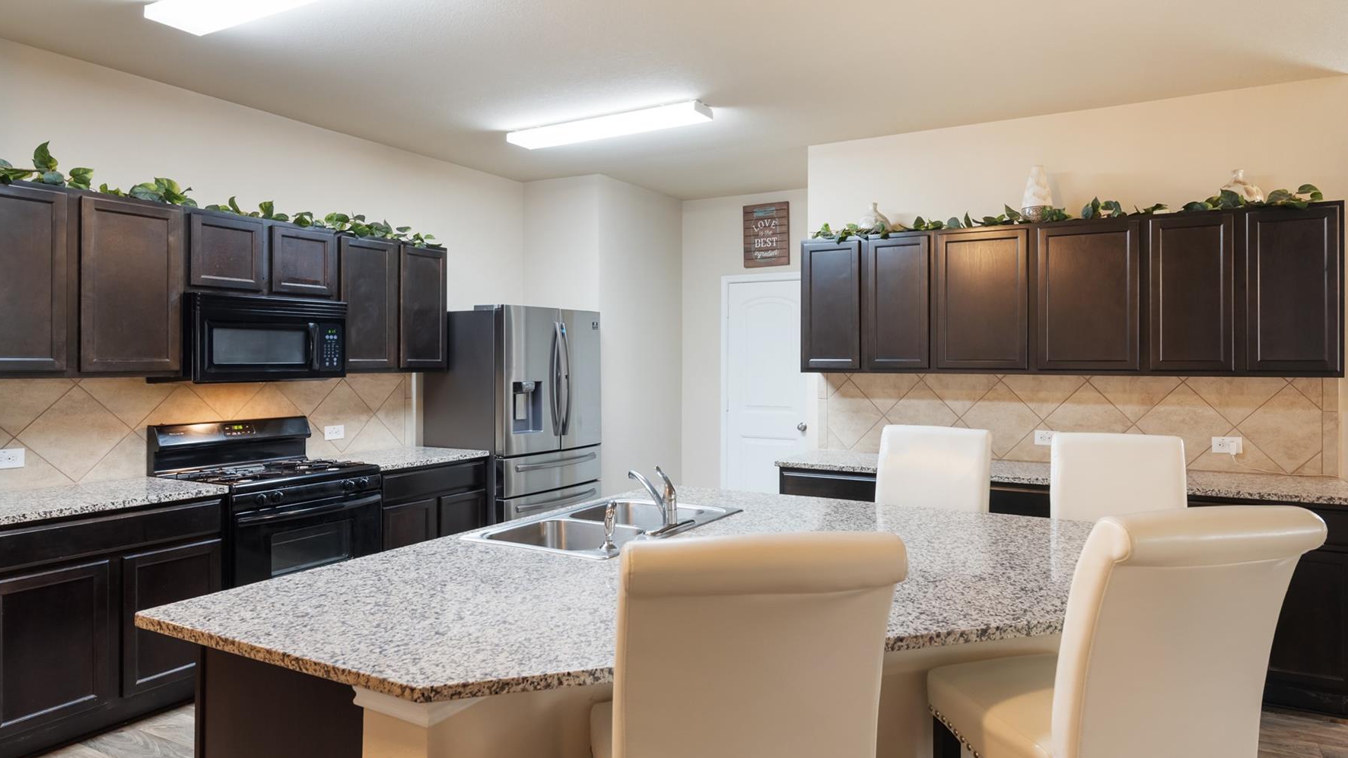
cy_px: 361
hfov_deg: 78.6
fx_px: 822
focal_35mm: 23
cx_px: 726
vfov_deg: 49.5
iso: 800
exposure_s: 1/3
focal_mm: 19
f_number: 8
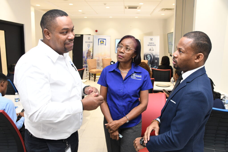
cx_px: 114
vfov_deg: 47.9
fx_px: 171
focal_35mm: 27
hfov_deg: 67.4
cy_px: 76
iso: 1600
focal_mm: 18
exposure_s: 1/60
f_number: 6.3
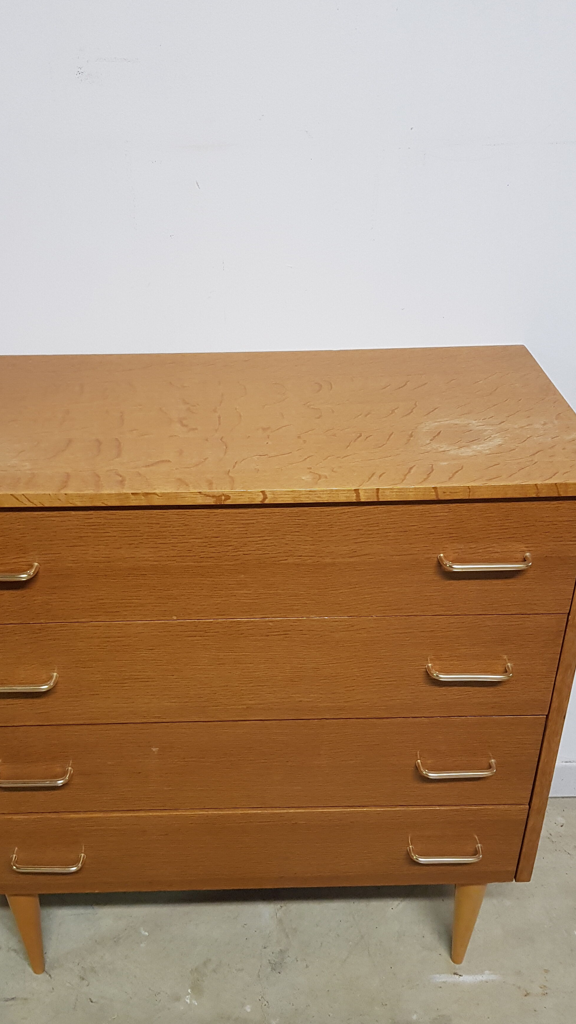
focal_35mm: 33
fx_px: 896
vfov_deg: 59.4
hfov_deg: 35.5
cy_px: 551
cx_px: 238
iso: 200
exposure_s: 1/50
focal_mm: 4.3
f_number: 1.7
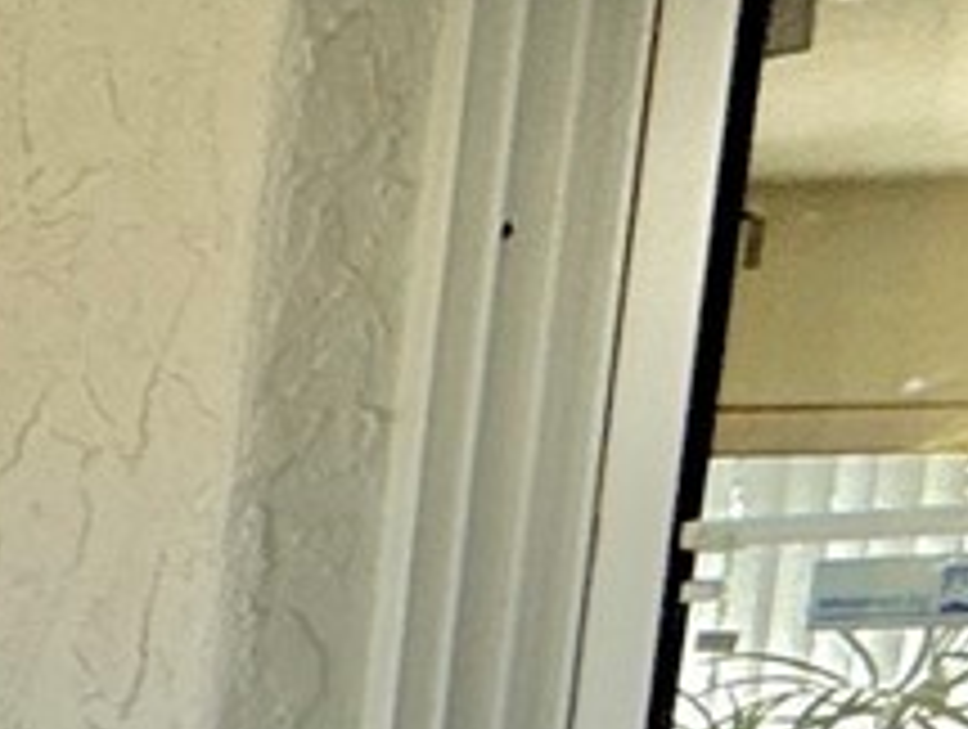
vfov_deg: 13.4
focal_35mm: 104
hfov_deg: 9.5
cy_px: 1125
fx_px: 2913
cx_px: -2445
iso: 50
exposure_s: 1/201
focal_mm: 2.22
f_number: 2.2
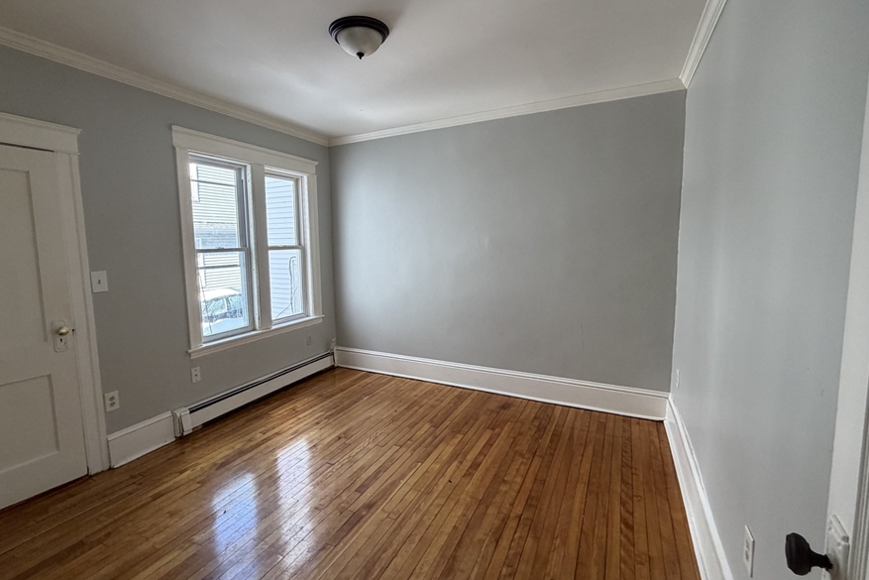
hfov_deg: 93.2
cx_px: 417
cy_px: 283
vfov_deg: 70.4
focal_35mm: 17
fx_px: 410
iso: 200
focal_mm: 2.22
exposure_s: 1/121
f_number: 2.2
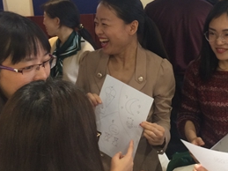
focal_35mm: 56
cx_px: 177
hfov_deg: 33.5
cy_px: 65
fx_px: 369
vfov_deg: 26.0
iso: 160
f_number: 2.2
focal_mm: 4.15
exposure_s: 1/33
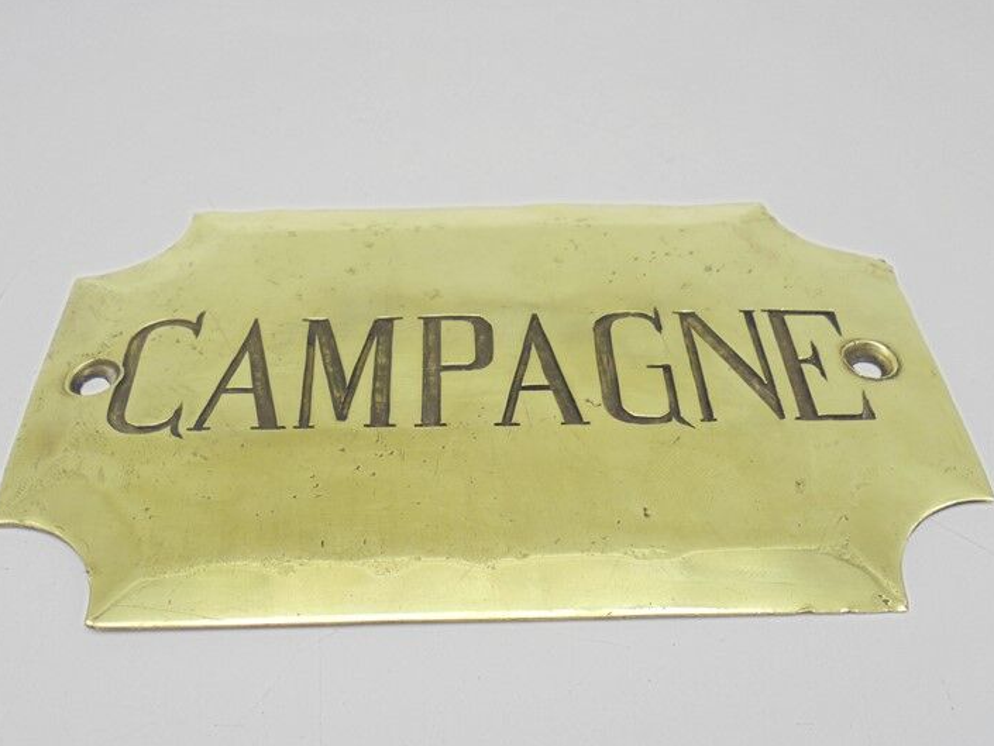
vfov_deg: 38.7
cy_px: 400
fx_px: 1063
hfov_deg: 50.1
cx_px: 470
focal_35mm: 37
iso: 100
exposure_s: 1/40
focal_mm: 5.3
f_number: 3.7
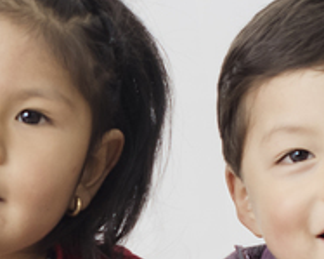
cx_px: 50
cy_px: 309
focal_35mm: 302
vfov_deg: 5.1
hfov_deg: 6.4
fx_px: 2891
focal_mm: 50
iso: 800
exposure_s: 1/200
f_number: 3.5
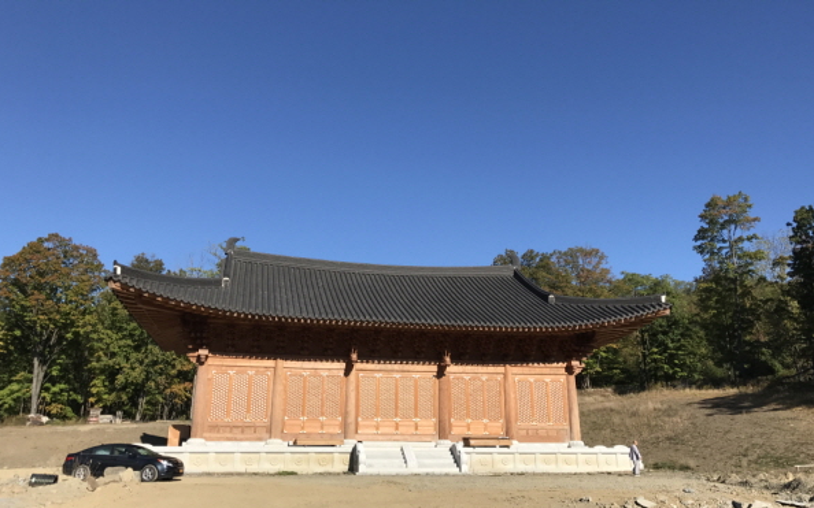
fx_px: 665
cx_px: 404
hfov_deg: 62.9
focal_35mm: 30
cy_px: 231
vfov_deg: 41.8
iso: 20
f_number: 1.8
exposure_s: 1/2817
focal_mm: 3.99
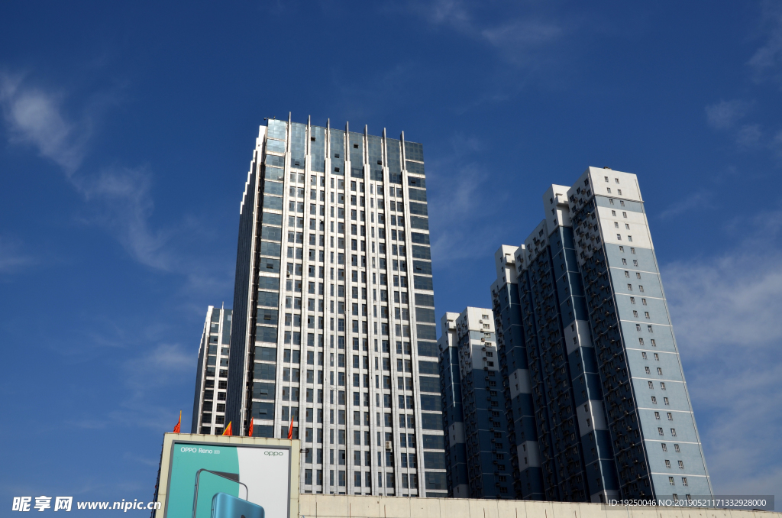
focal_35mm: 36
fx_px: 780
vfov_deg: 36.7
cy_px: 259
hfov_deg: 53.2
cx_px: 391
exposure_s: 1/400
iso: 100
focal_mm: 24
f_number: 10
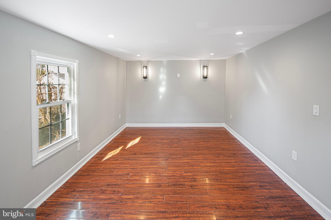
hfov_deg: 100.4
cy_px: 110
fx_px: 138
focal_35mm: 15
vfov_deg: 77.3
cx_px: 166
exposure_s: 1/30
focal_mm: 10
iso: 250
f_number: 3.5
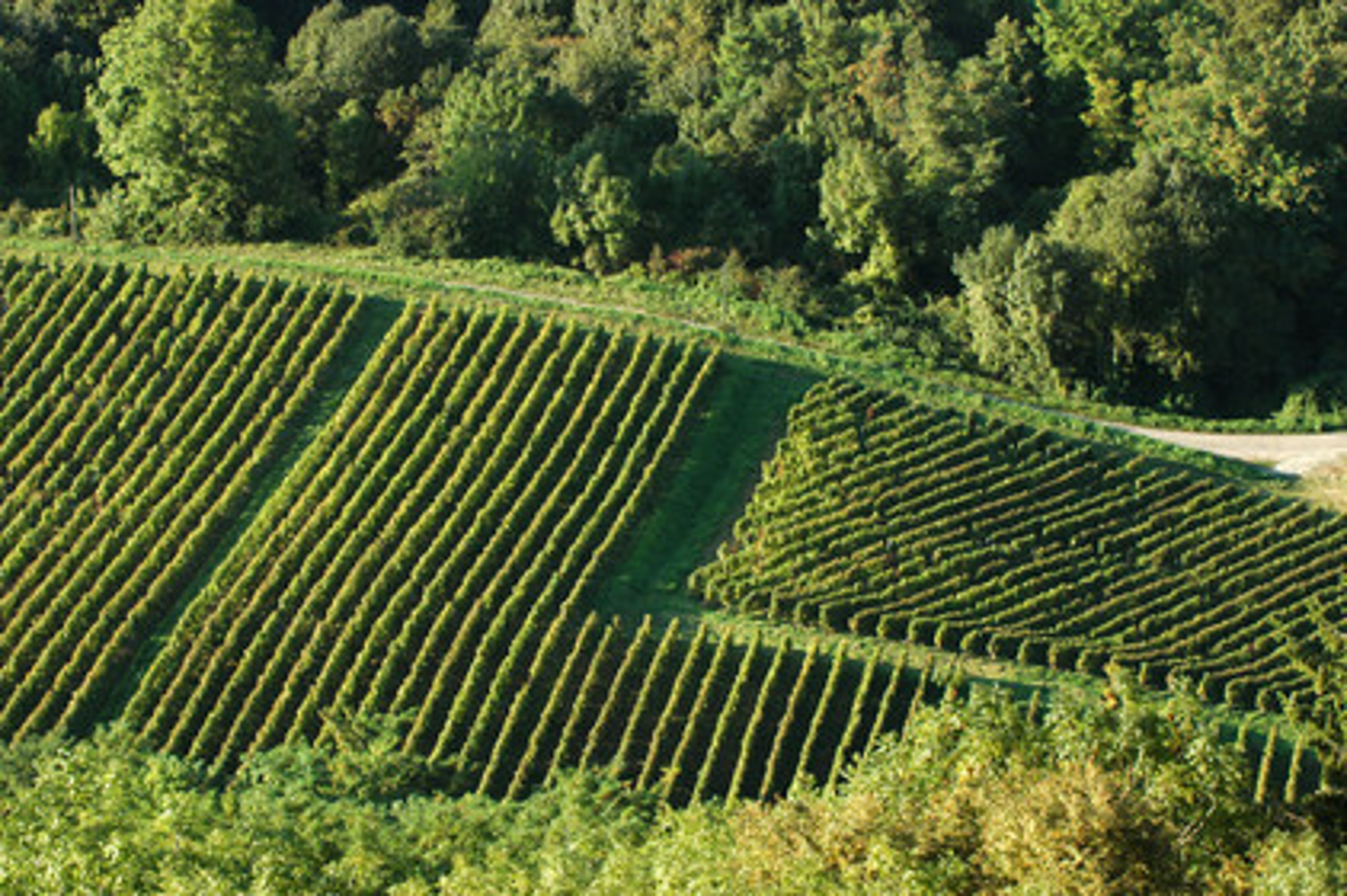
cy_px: 448
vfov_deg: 8.7
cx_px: 674
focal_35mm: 158
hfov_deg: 13.1
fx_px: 5888
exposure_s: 1/125
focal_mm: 105
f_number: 7.1
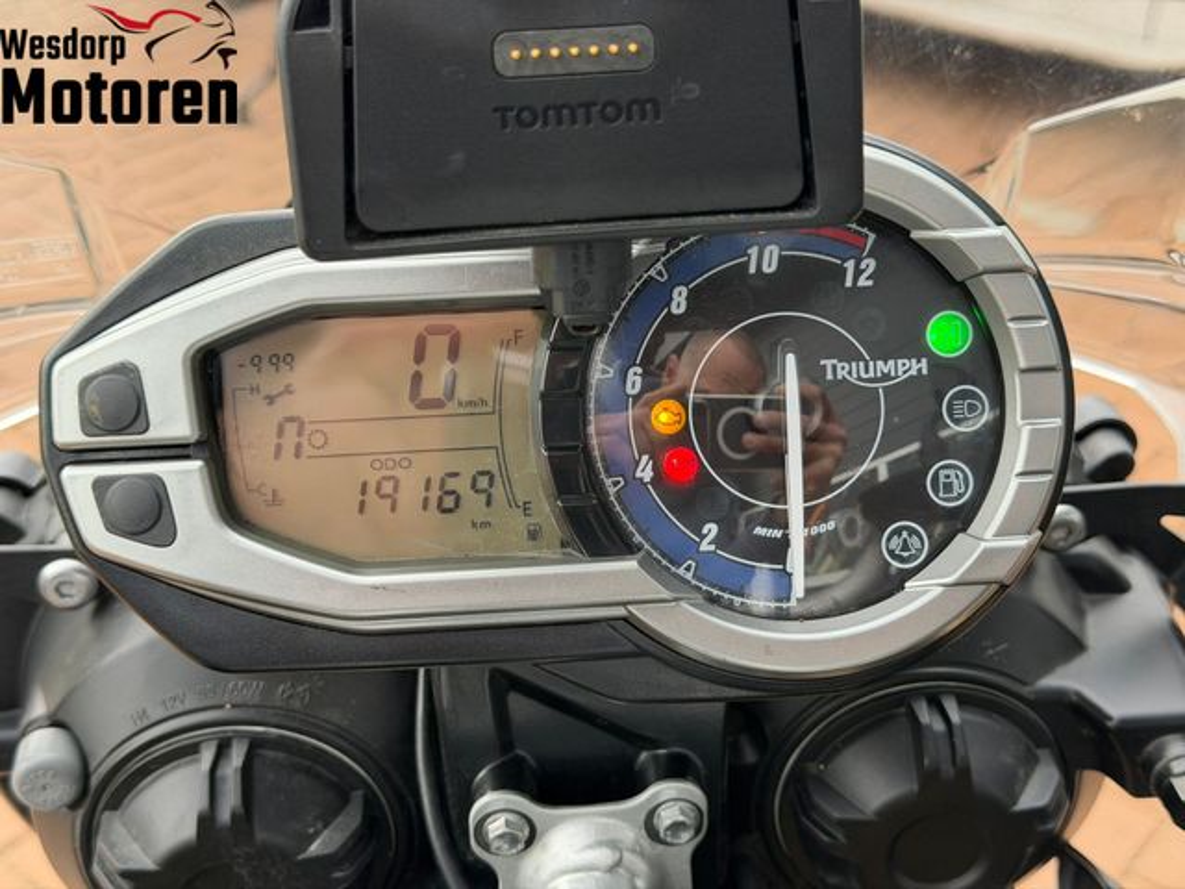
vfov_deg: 30.3
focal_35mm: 48
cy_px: 444
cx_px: 592
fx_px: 1643
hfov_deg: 39.7
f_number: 1.78
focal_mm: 6.76
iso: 80
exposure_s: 1/481
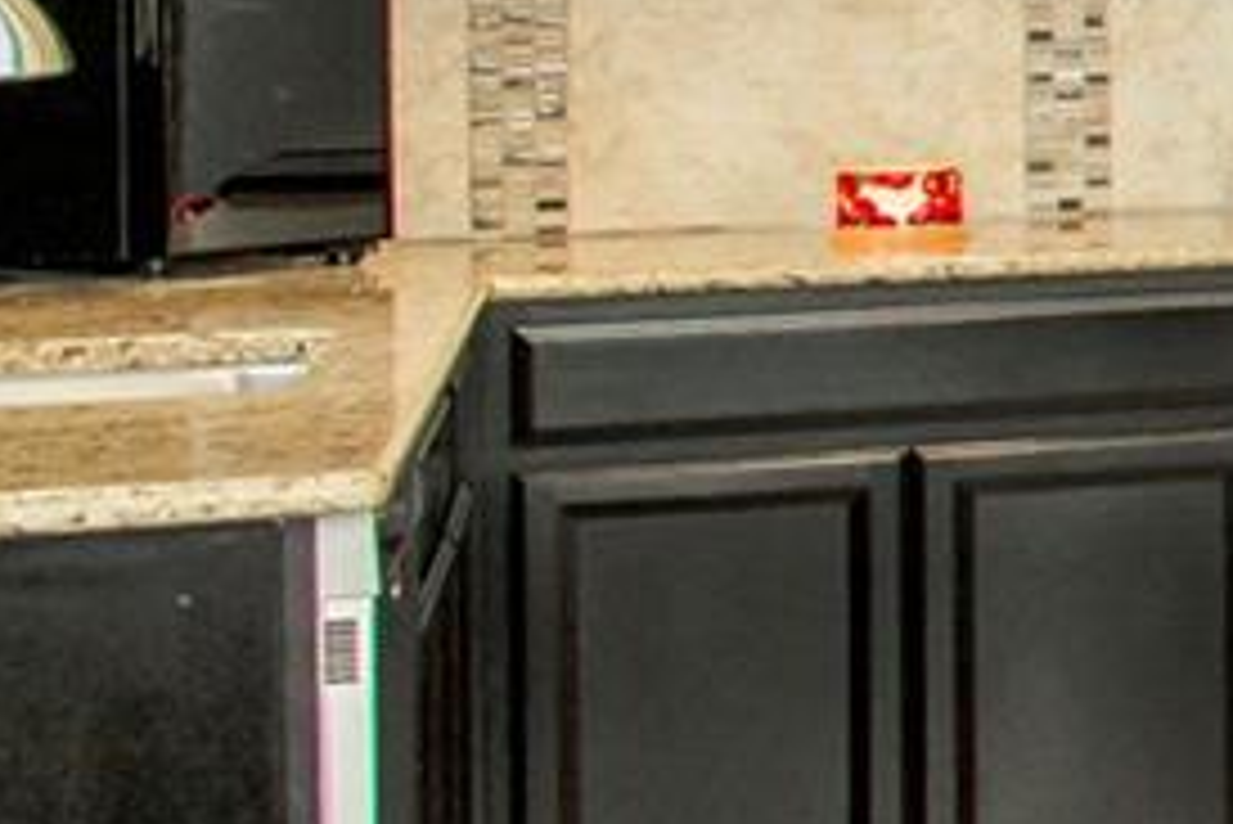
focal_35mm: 142
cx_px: 4527
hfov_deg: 8.8
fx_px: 4866
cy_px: 315
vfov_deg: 9.7
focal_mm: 19
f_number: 7.1
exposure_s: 1/20
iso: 280
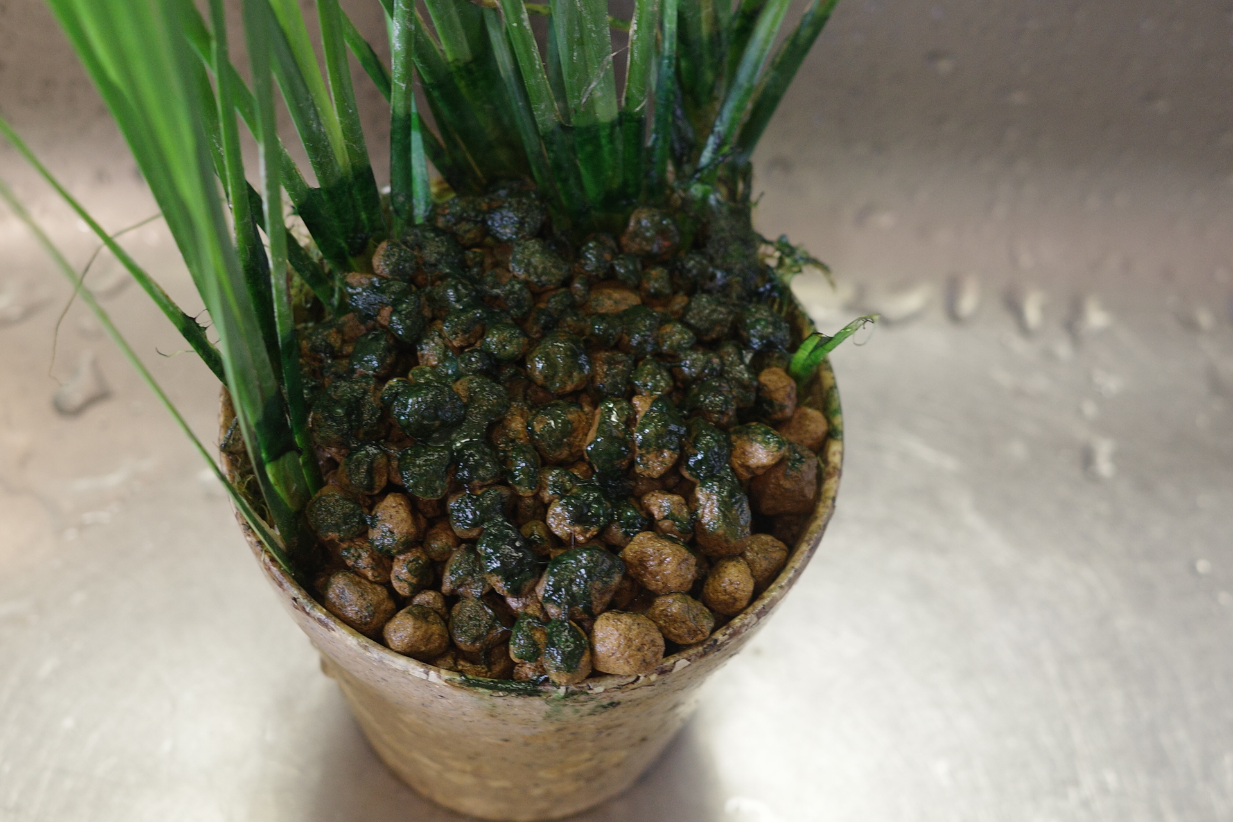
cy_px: 411
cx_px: 616
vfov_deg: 19.2
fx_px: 2432
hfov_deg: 28.5
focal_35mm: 71
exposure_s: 1/25
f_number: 2.8
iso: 320
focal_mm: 26
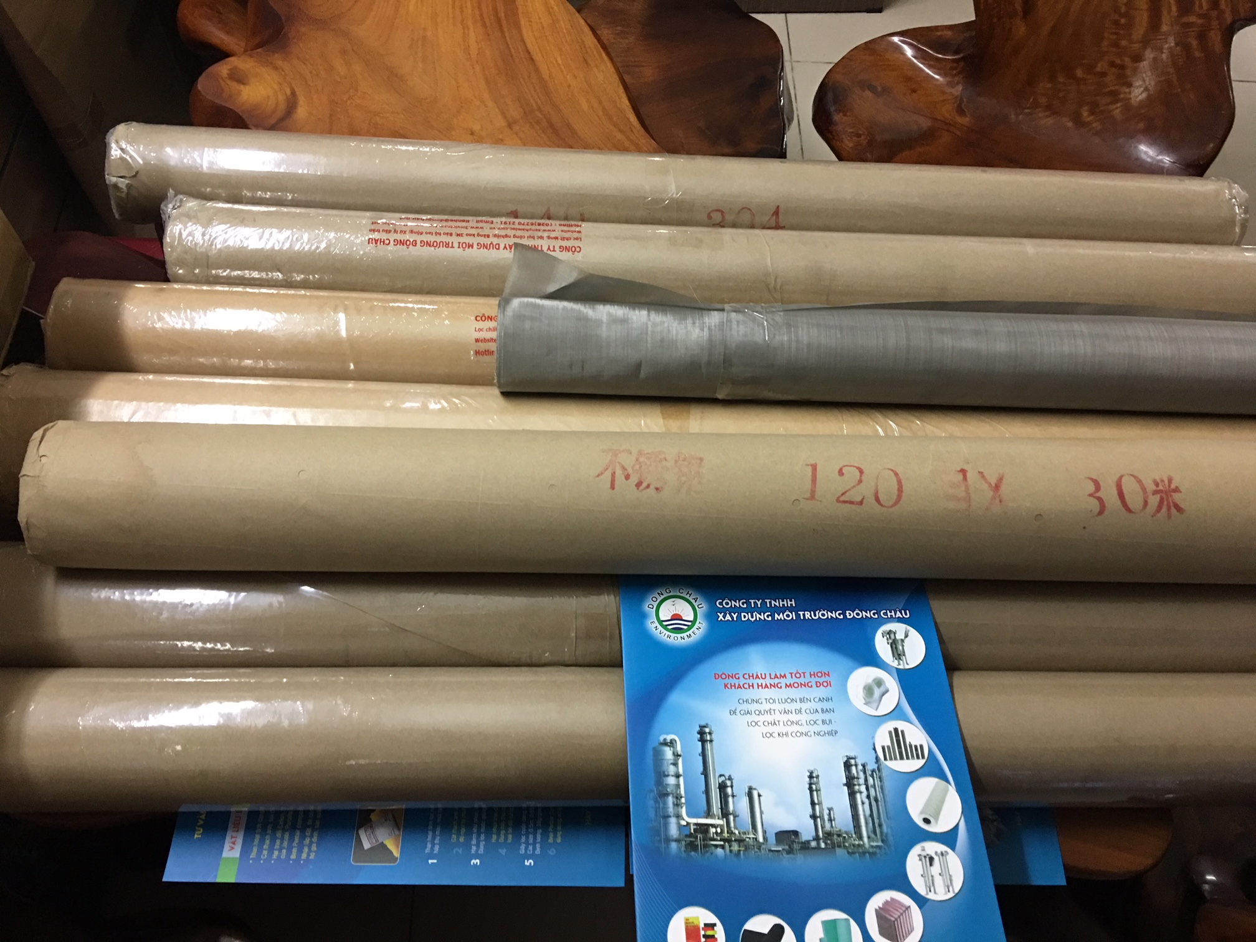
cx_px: 628
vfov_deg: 48.2
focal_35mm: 29
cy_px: 471
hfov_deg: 61.7
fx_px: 1052
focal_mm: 4.15
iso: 100
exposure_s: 1/10
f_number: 2.2
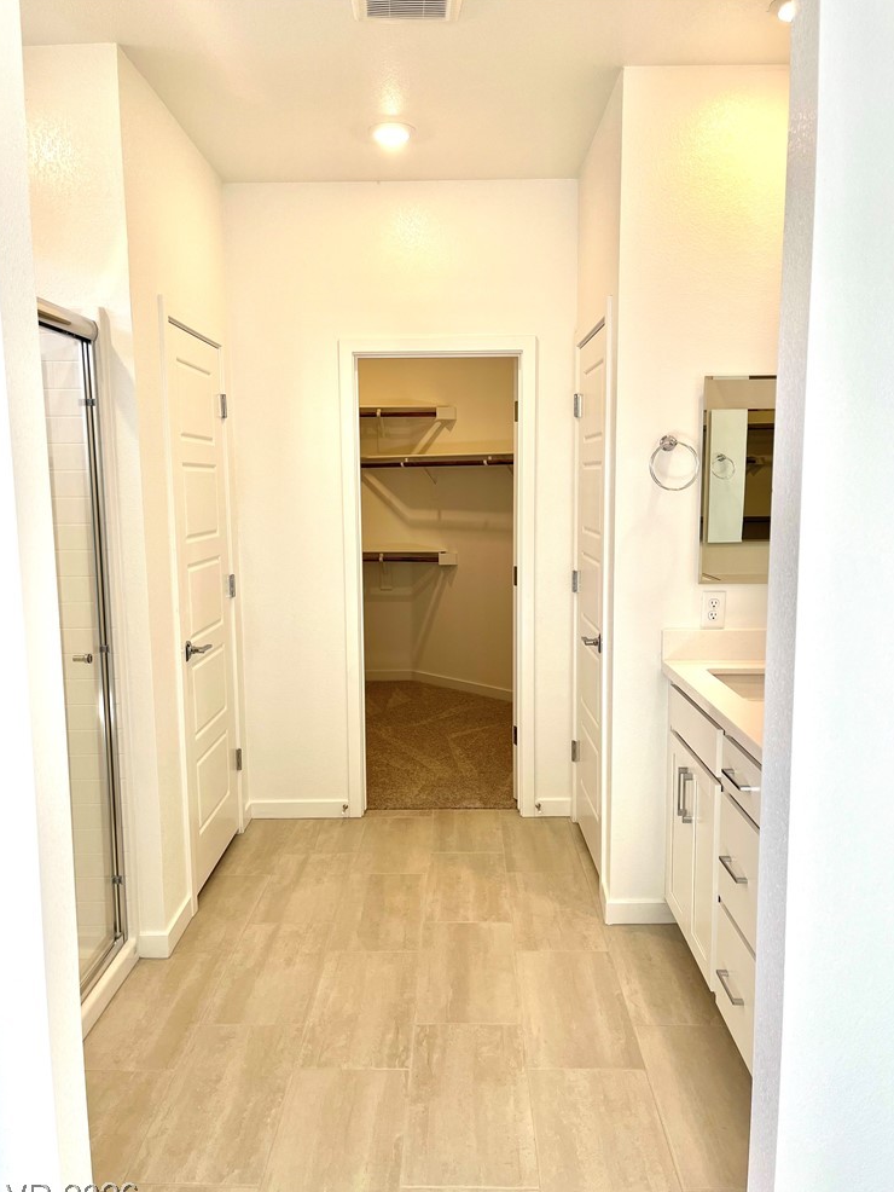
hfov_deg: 51.4
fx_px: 929
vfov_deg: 65.3
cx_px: 439
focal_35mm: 27
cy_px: 612
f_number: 1.6
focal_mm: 5.1
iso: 32
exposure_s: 1/120
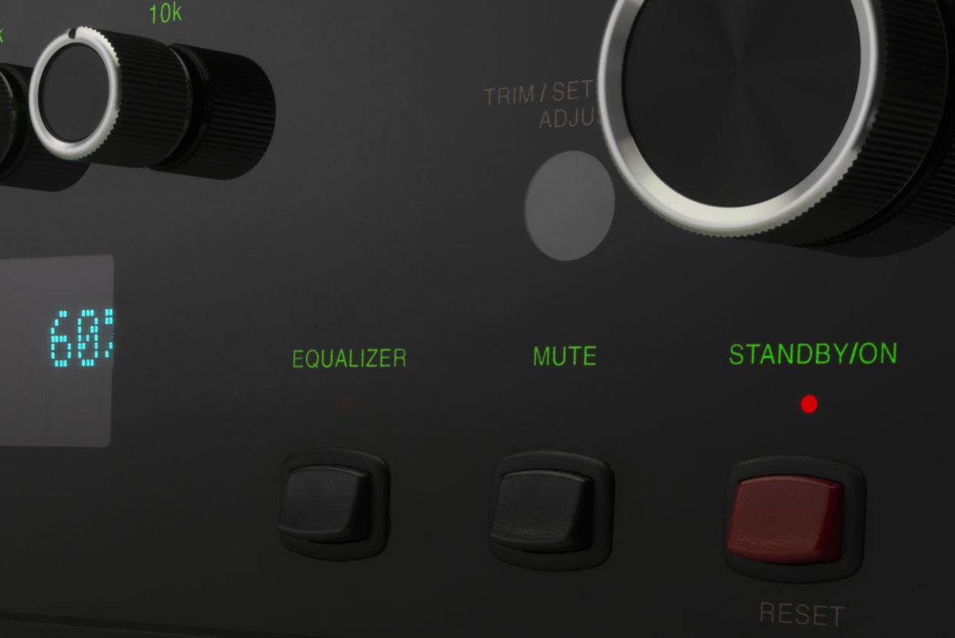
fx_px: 2468
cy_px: 81
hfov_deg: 21.4
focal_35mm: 93
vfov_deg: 14.6
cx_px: 79
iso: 200
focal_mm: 45
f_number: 20
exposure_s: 6
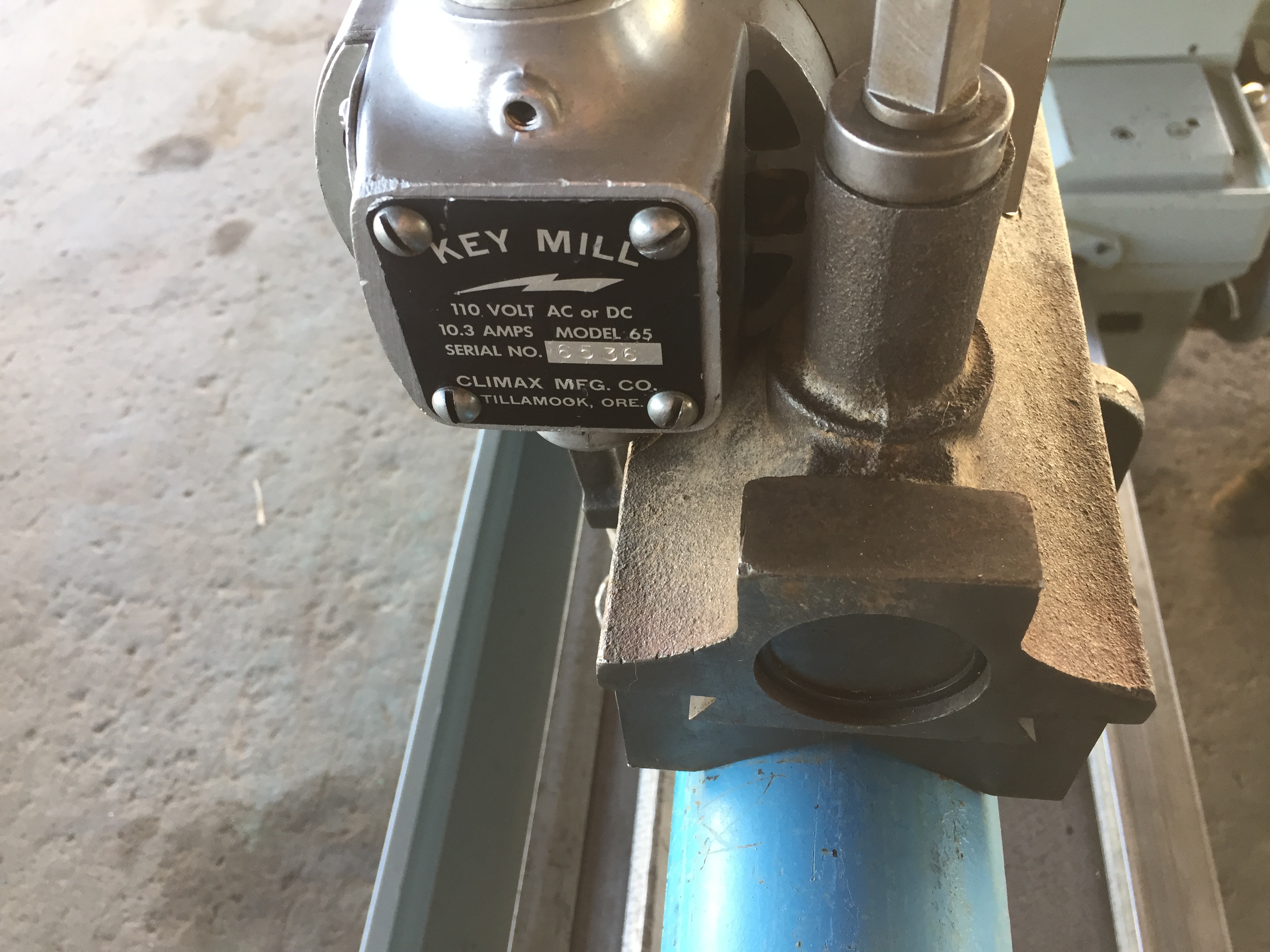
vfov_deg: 48.2
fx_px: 1064
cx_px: 635
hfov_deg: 61.7
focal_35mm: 29
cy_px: 476
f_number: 2.2
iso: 32
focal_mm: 4.15
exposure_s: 1/40
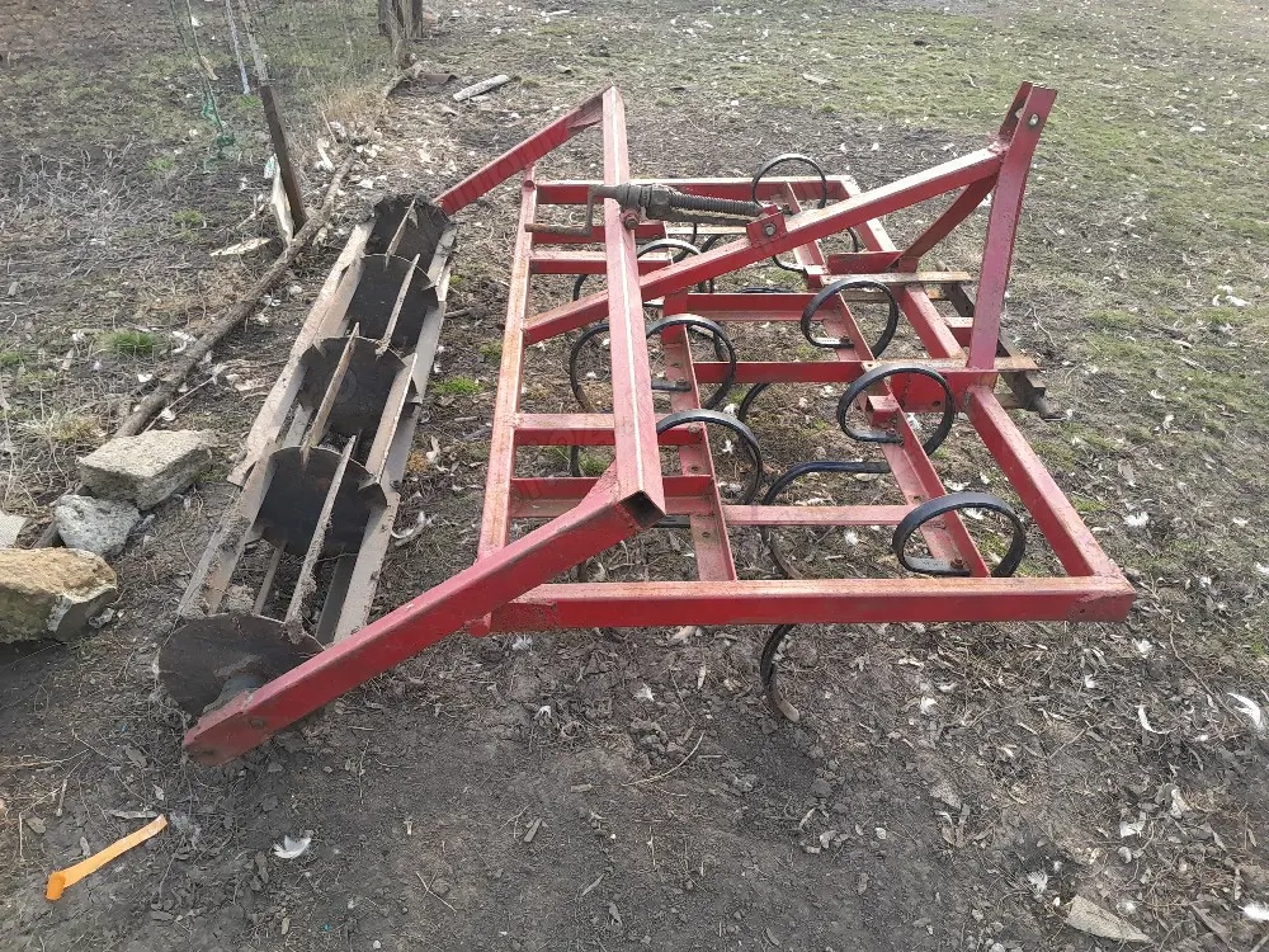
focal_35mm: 26
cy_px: 476
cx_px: 634
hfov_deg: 67.3
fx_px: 953
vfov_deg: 53.1
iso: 40
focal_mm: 3.98
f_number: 1.8
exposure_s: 1/50
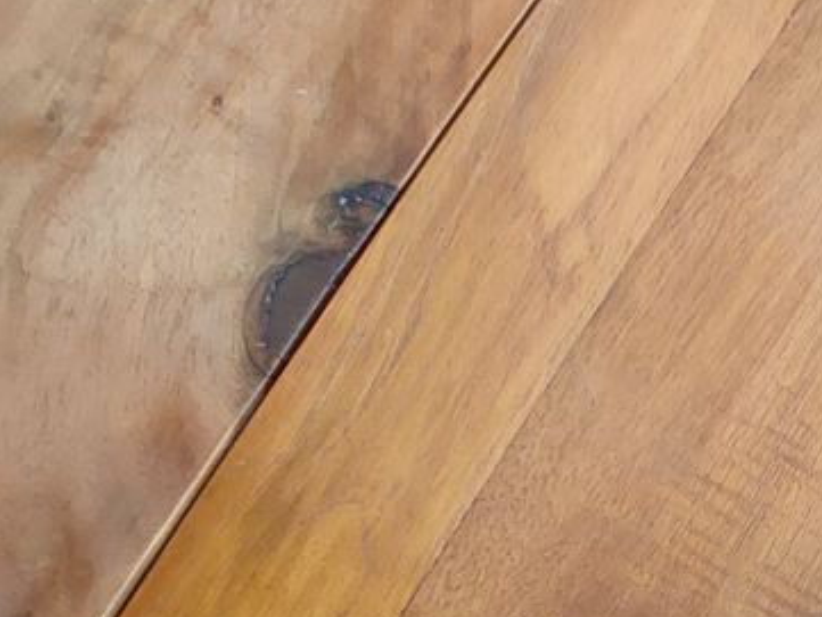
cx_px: 990
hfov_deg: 38.0
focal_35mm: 36
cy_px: 845
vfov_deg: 29.7
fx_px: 855
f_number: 2.2
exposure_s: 1/50
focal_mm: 1.74
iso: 125
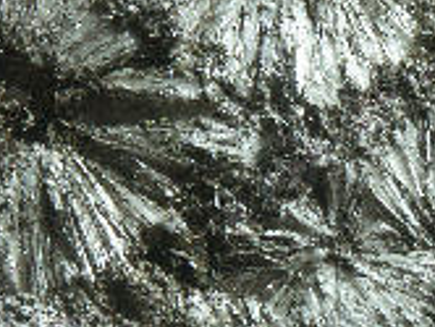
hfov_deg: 3.1
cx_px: 389
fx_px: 8029
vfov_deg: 2.3
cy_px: 204
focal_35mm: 638
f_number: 7.1
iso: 100
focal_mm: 50.48
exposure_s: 1/640
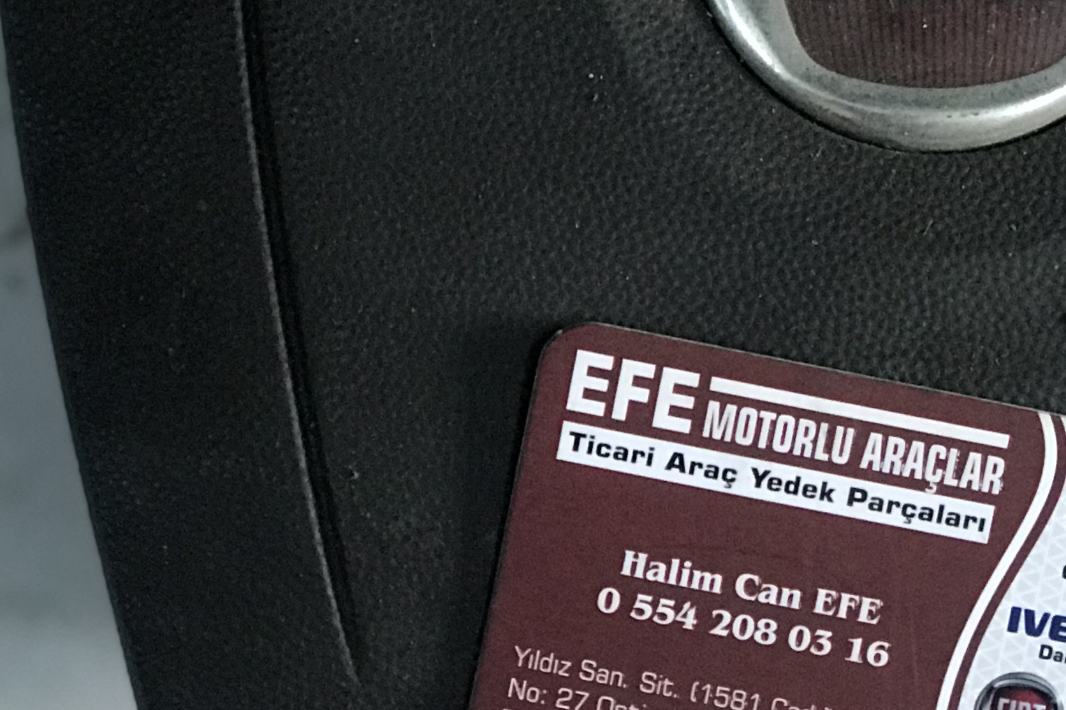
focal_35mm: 143
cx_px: 945
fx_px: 4233
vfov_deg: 9.6
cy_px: 140
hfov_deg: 14.2
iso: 320
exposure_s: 1/50
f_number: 2.8
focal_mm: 6.6
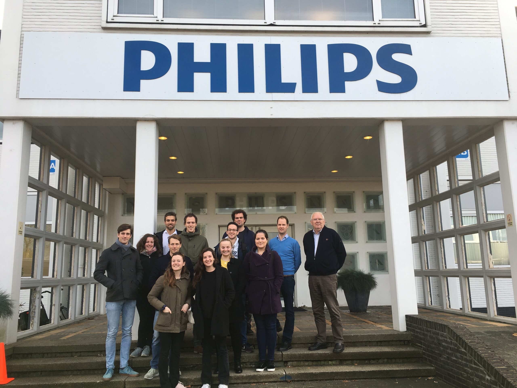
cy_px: 194
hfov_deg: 61.7
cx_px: 258
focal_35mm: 29
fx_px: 433
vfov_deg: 48.2
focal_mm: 4.15
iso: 25
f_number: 2.2
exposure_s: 1/202
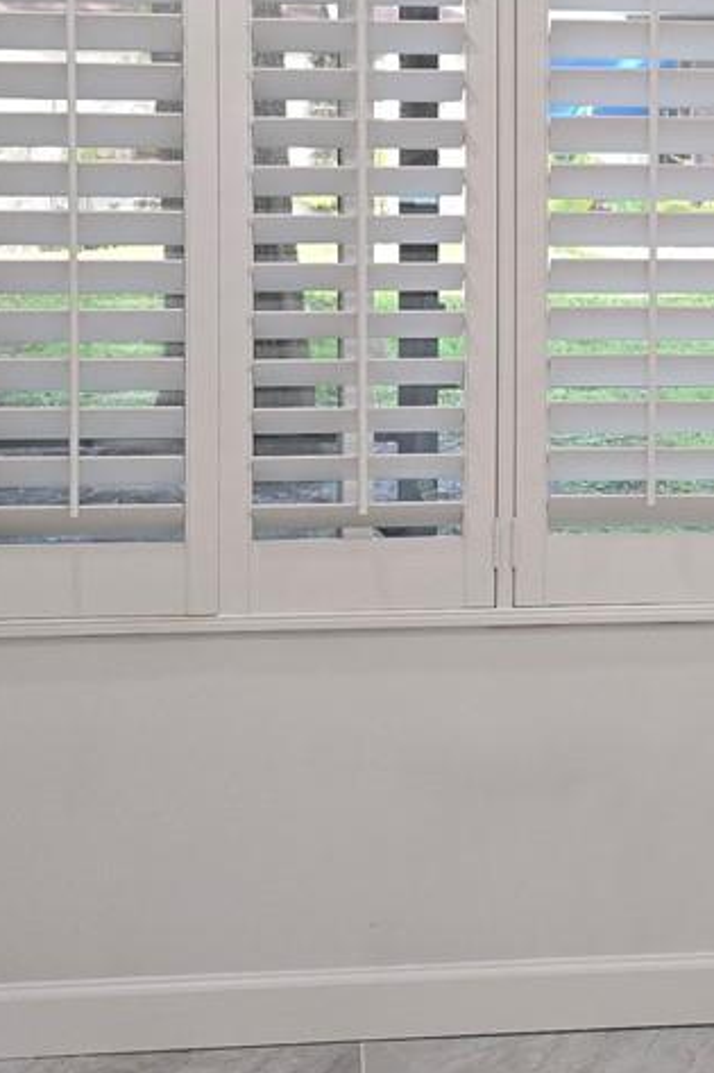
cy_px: 281
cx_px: 605
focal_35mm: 81
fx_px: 2411
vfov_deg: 24.8
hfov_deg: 16.7
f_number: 1.7
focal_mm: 6.3
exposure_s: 1/60
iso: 64
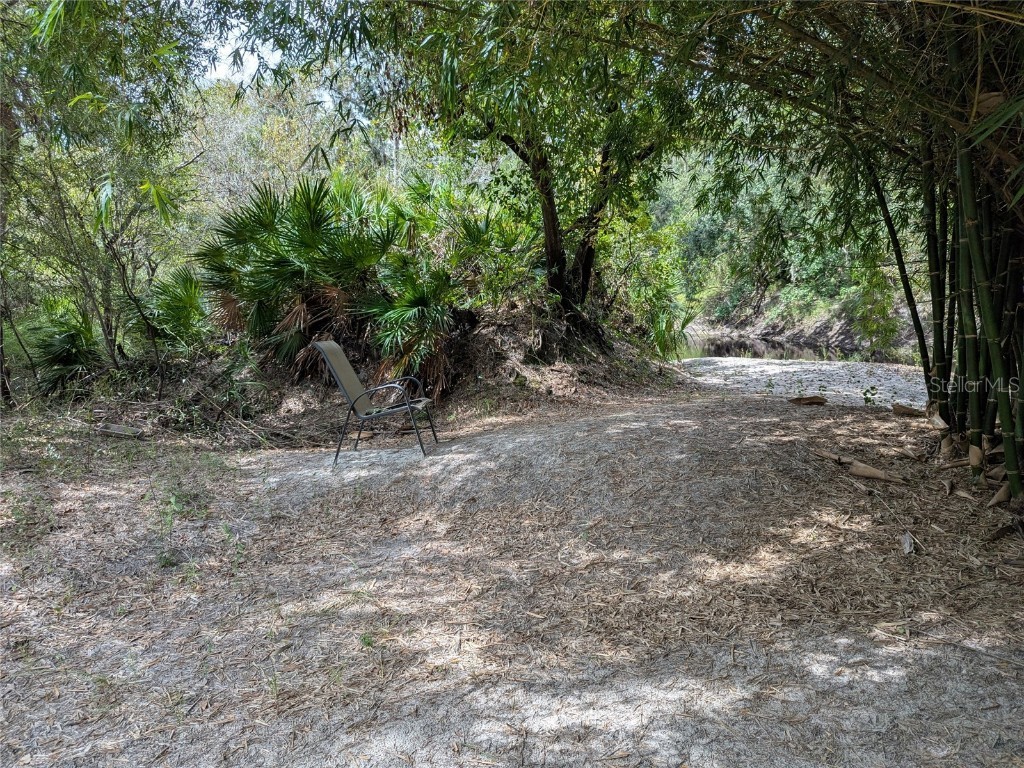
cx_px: 512
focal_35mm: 24
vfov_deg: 56.8
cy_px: 384
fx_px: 710
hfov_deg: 71.6
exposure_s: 1/703
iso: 43
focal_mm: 6.81
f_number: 1.85
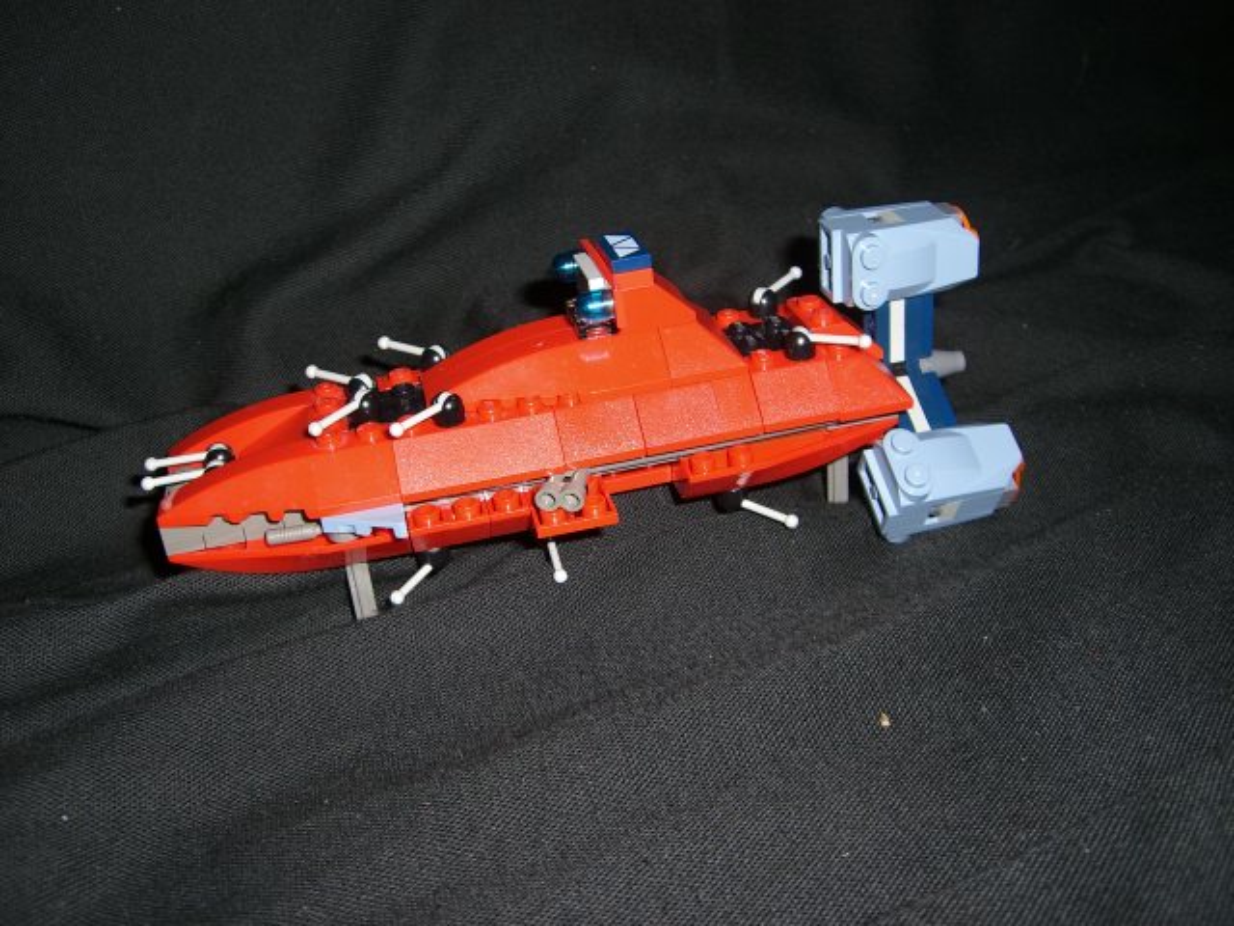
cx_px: 617
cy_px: 463
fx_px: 1355
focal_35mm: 38
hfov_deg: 49.0
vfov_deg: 37.7
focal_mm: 6.2
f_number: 2.7
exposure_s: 1/60
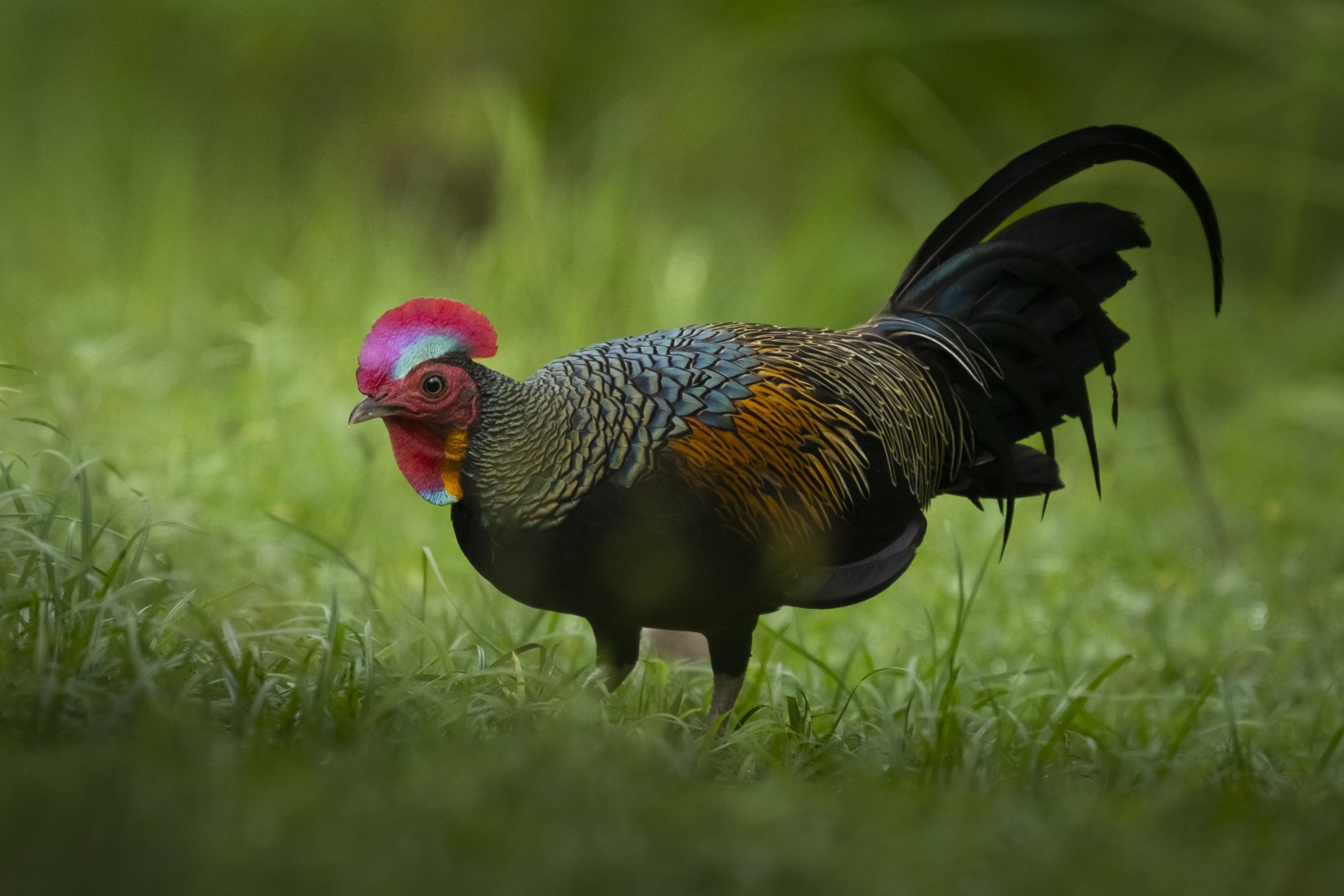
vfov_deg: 1.5
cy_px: 448
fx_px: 33604
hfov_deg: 2.3
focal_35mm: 900
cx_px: 672
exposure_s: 1/1000
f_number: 6.3
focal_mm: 600
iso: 800
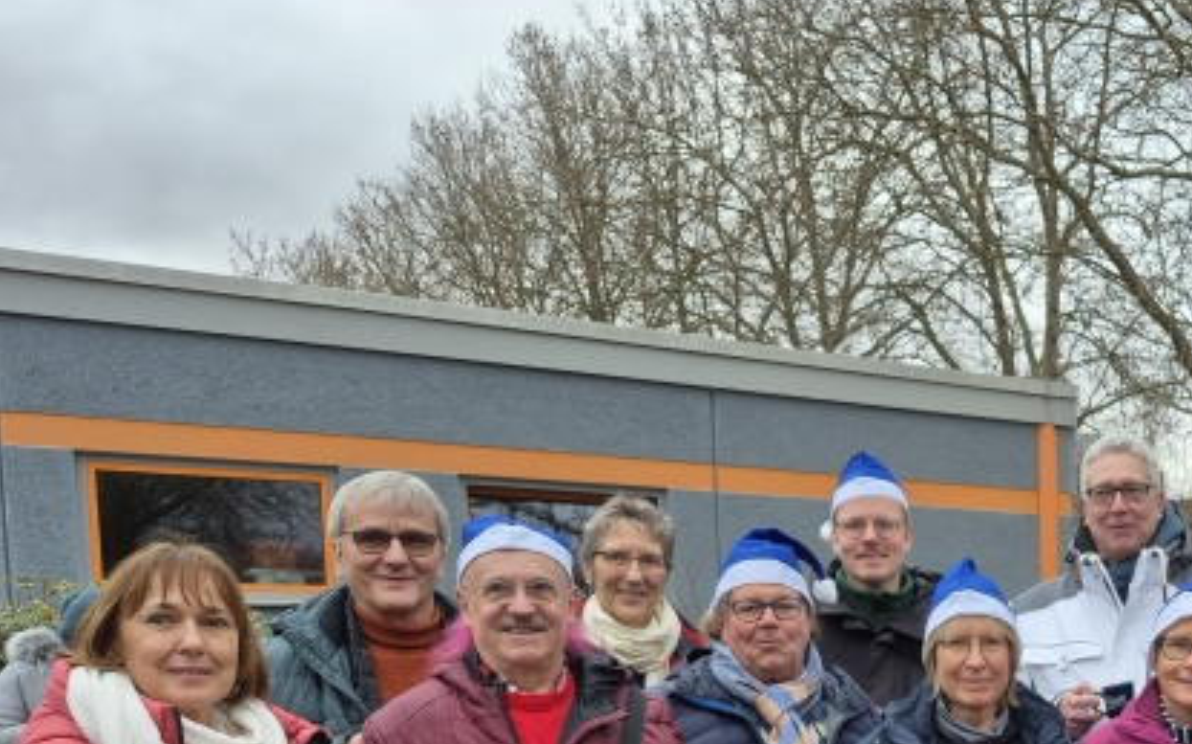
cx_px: 1100
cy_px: 824
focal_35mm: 47
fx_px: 1526
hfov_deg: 39.2
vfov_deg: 25.4
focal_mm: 5.4
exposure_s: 1/180
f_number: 1.8
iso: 125
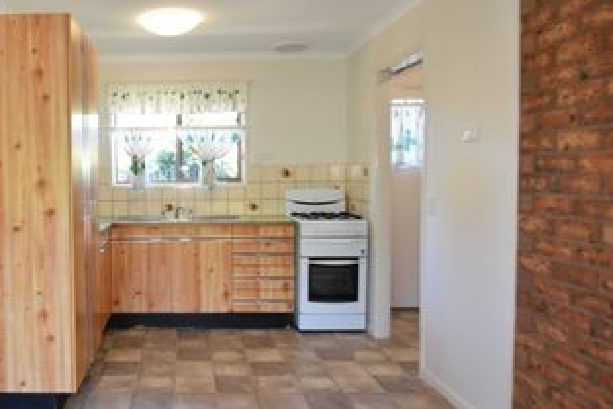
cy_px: 185
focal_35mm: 27
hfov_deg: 64.7
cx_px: 182
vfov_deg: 47.9
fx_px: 460
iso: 900
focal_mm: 12
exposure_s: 1/60
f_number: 4
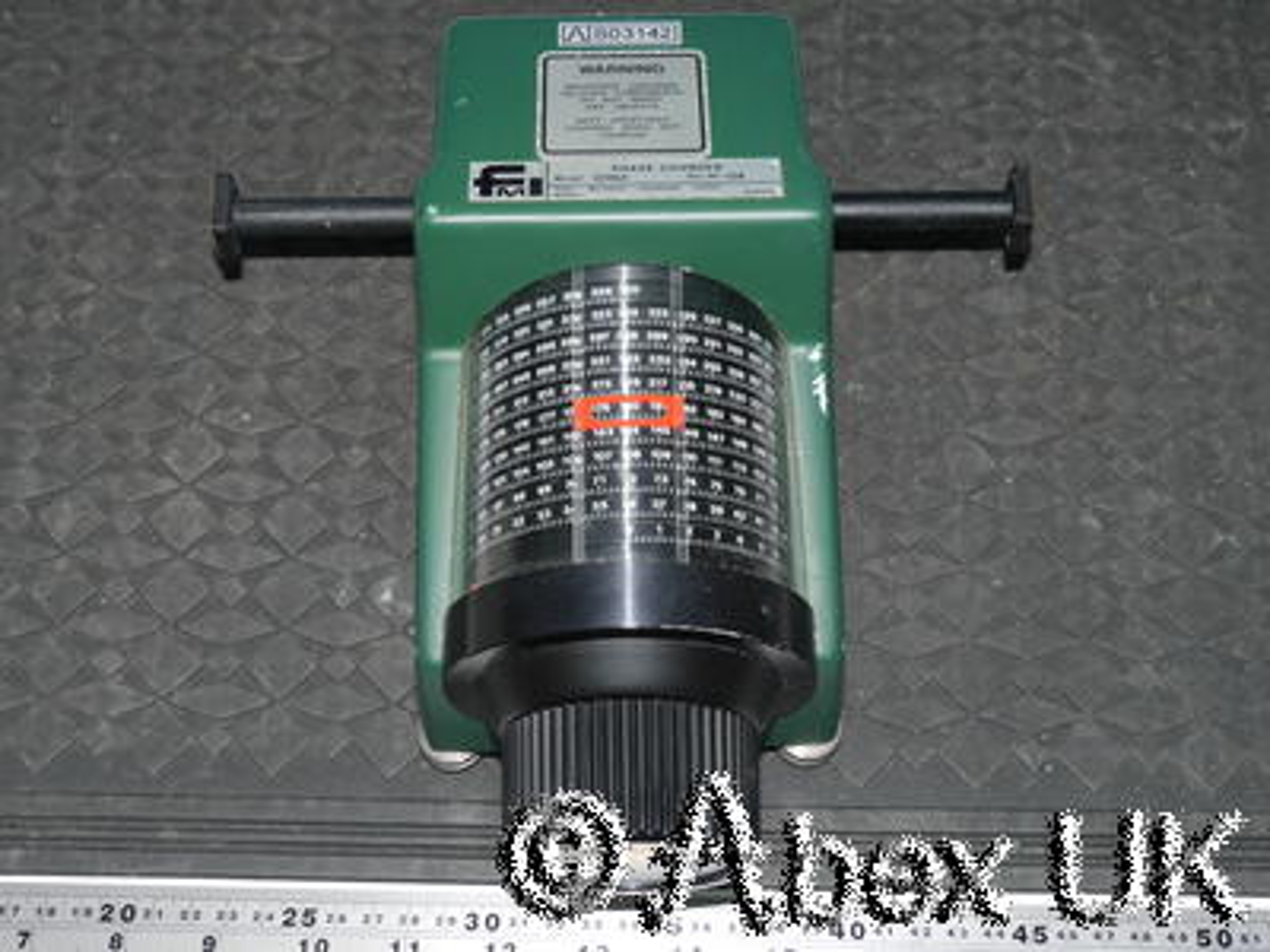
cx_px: 635
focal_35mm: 56
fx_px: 2055
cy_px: 476
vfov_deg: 26.1
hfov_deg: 34.3
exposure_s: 1/60
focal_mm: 28
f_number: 11
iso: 400
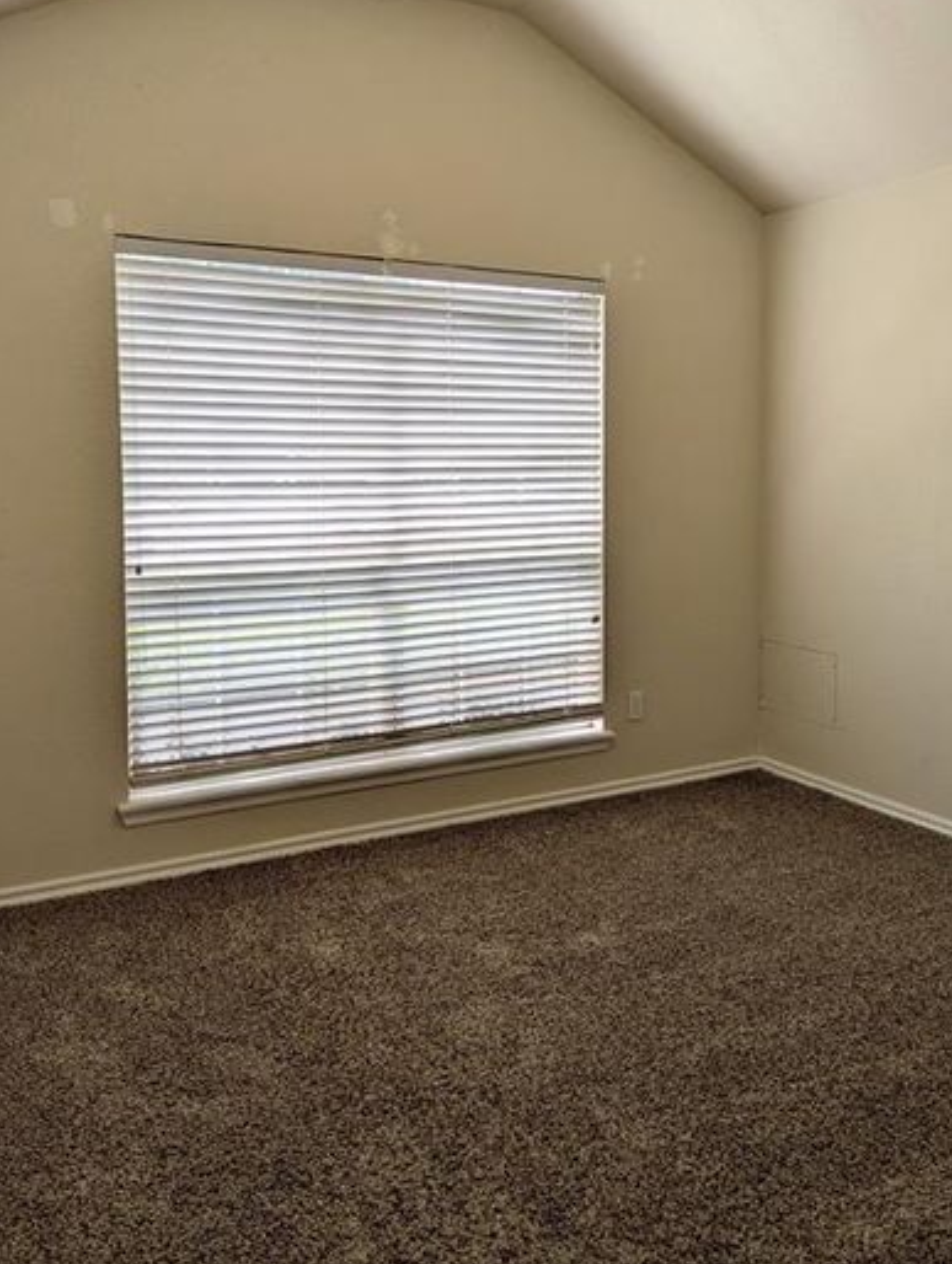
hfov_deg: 45.3
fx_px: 1134
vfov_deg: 58.1
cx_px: 566
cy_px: 546
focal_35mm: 31
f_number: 1.85
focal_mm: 6.81
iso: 39
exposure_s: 1/153
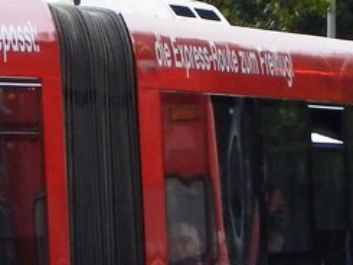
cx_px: -429
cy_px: 183
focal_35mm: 510
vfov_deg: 2.9
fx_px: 5203
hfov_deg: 3.8
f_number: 4.5
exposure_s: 1/640
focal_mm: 18.7
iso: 125
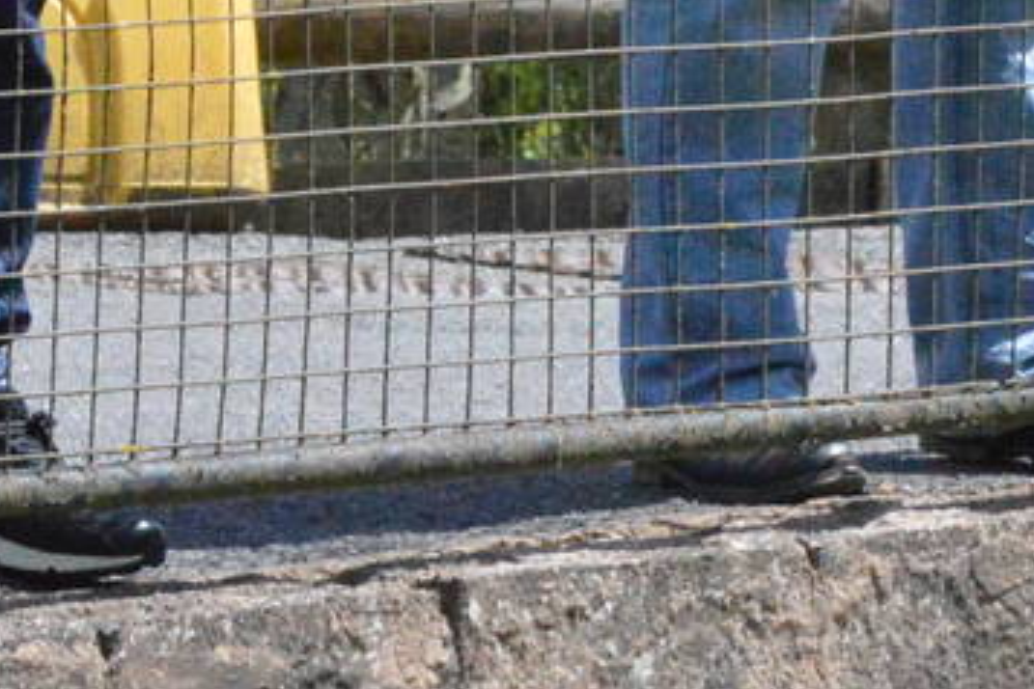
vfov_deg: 1.1
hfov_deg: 1.6
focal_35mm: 1308
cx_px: 631
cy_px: 1537
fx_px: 37573
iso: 6400
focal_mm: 195
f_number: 13
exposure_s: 1/4000
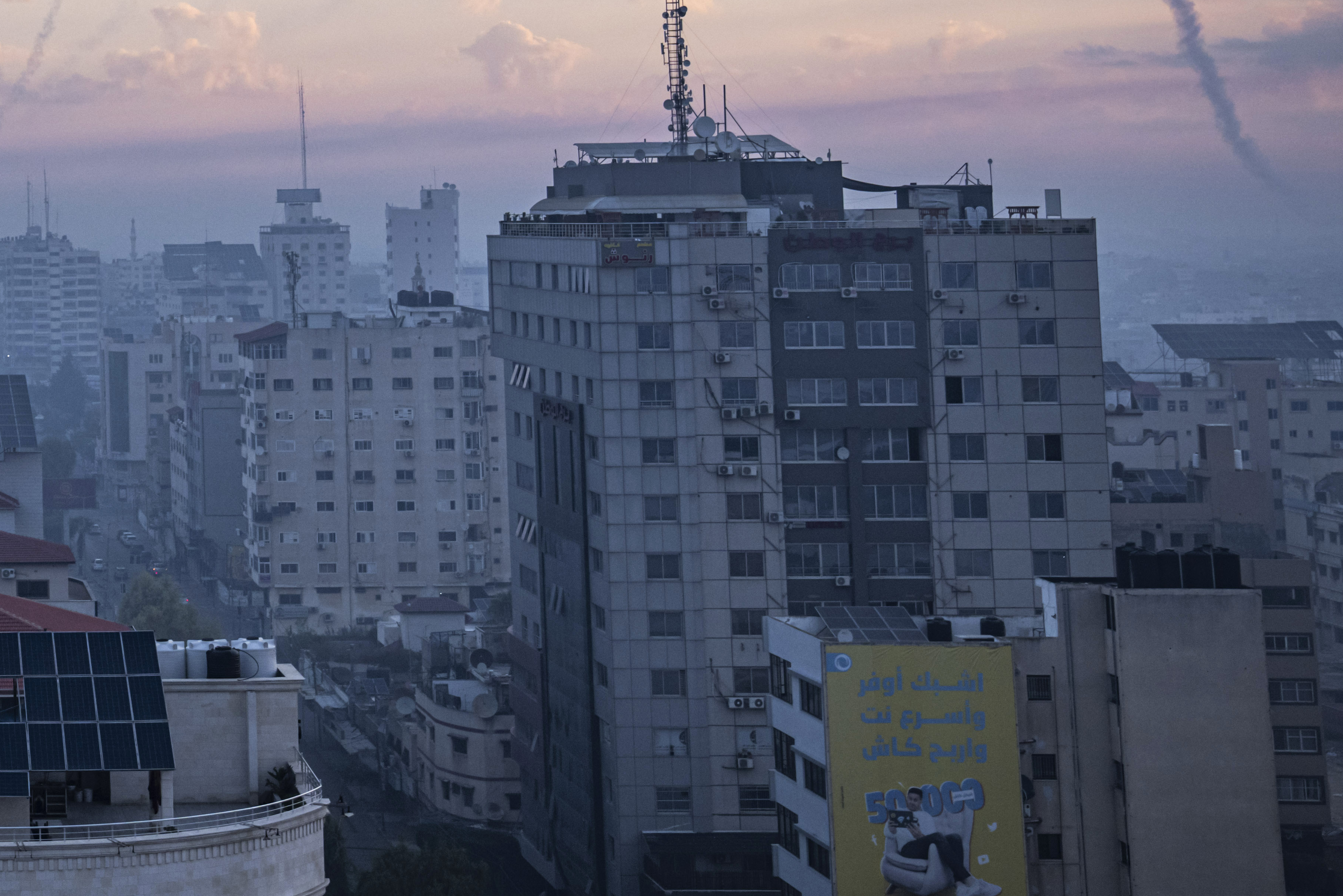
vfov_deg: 15.5
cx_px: -191
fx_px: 3208
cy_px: -88
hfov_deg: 22.2
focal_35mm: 86
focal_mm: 36
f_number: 5
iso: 400
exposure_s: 1/800
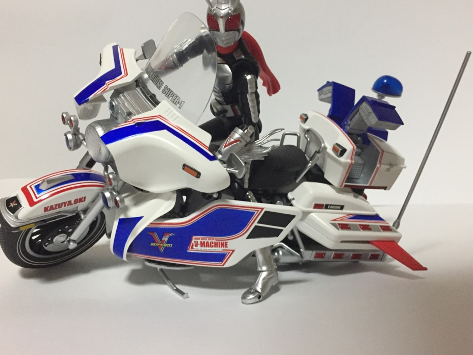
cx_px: 240
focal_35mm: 32
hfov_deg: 56.8
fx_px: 437
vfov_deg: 44.1
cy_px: 160
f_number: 2.2
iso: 250
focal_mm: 4.15
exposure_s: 1/15
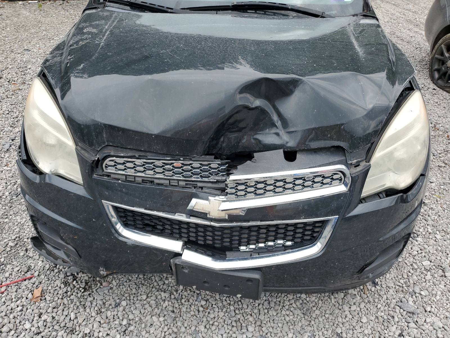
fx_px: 338
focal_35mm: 26
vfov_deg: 53.1
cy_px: 169
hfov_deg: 67.3
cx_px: 225
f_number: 1.5
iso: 50
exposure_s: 1/1429
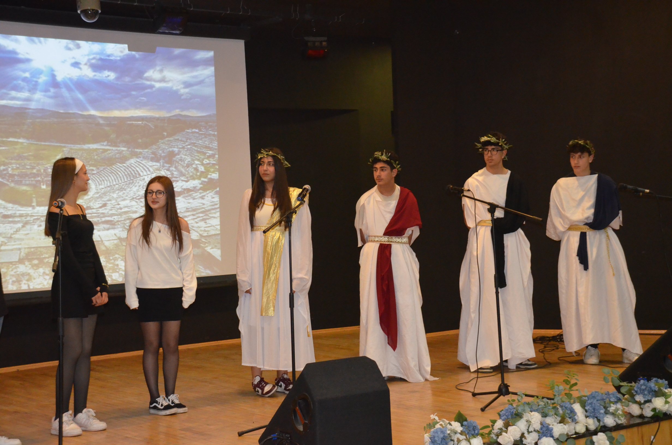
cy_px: 222
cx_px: 336
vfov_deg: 23.7
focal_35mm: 57
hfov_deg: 35.1
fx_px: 1062
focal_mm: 38
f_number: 4.5
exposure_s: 1/60
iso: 3200
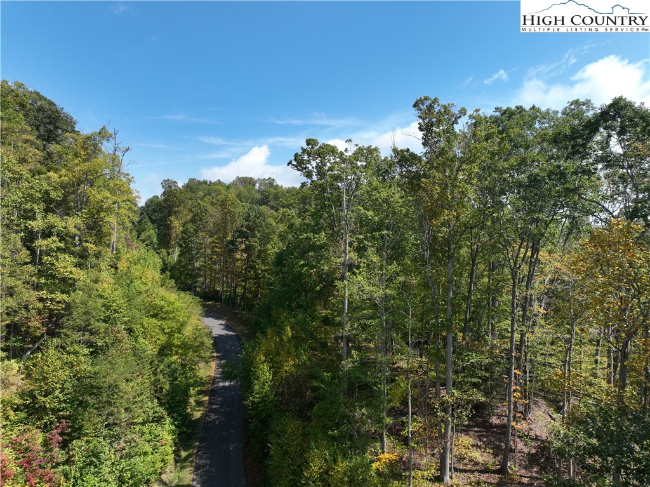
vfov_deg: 56.8
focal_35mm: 24
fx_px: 450
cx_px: 325
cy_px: 244
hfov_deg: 71.6
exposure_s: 1/1250
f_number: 2.8
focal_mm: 12.29
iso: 100
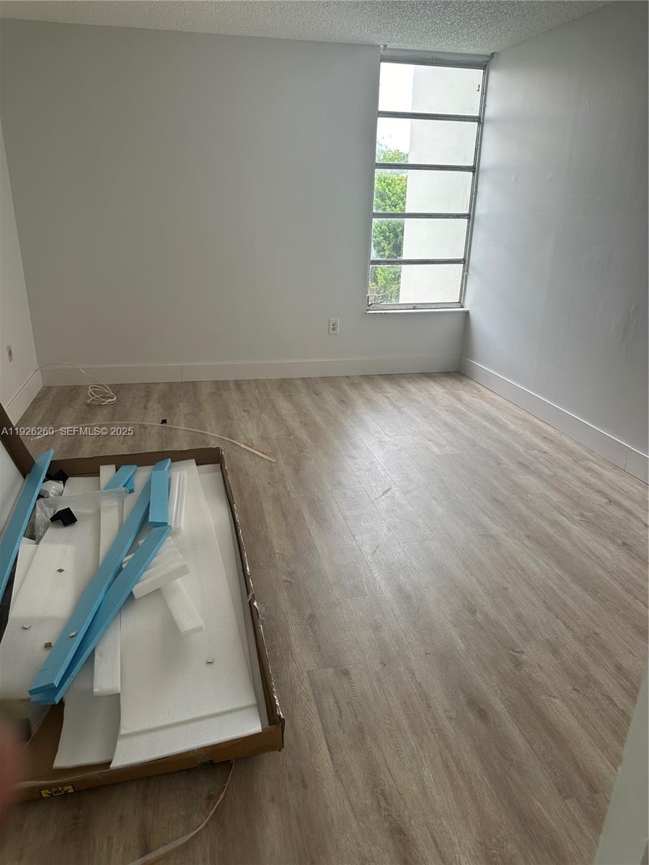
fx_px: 600
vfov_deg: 71.6
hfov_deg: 56.8
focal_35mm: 24
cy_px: 432
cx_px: 324
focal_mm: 6.86
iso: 80
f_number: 1.78
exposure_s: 1/254
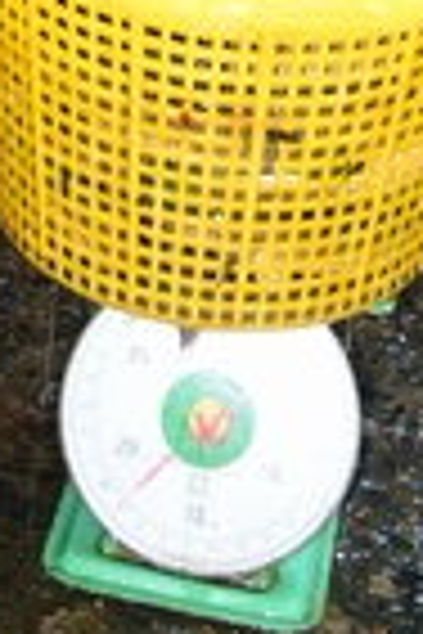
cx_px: -18
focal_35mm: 148
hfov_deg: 9.2
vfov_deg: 12.4
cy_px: -576
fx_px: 2608
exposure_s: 1/60
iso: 320
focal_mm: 32
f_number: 4
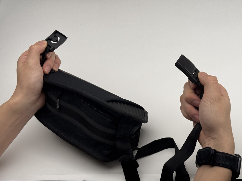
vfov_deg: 30.3
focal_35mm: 48
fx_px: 336
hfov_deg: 39.7
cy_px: 90
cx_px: 121
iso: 64
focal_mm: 6.76
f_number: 1.78
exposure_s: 1/1059
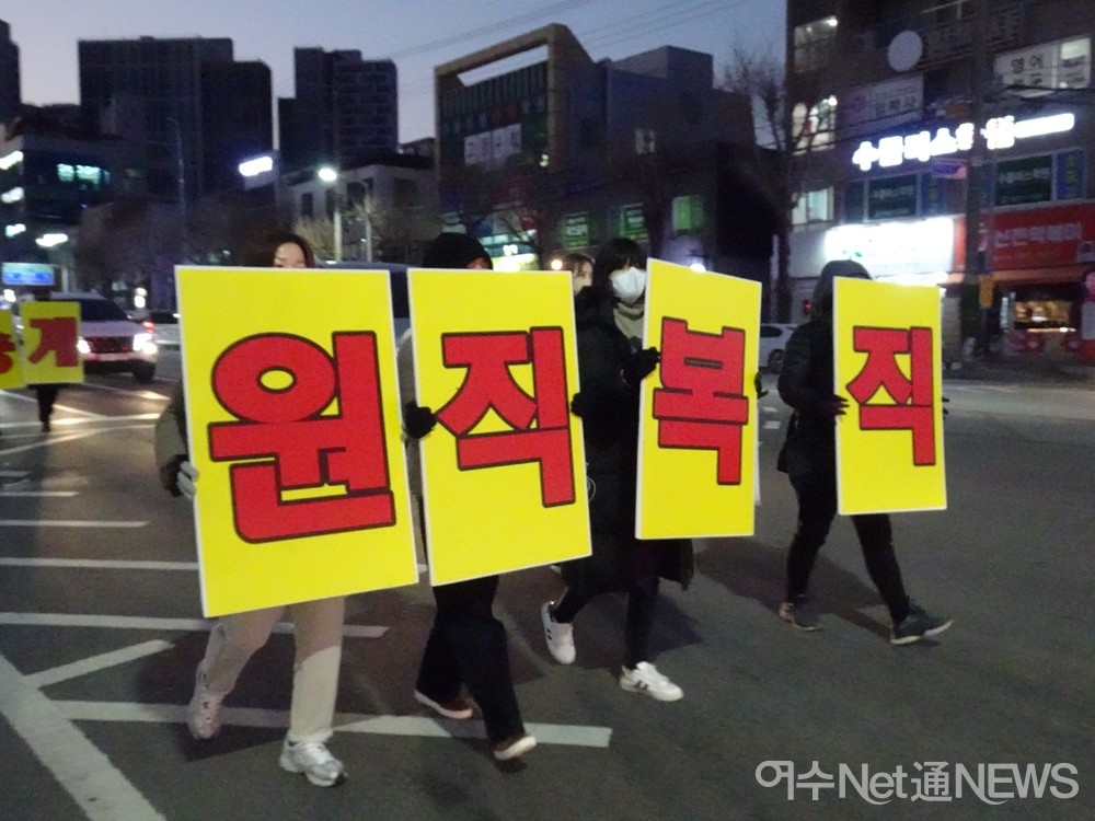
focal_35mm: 33
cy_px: 410
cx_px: 548
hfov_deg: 55.4
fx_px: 1044
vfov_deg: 42.9
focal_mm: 5.57
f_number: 4
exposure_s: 1/60
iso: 3200
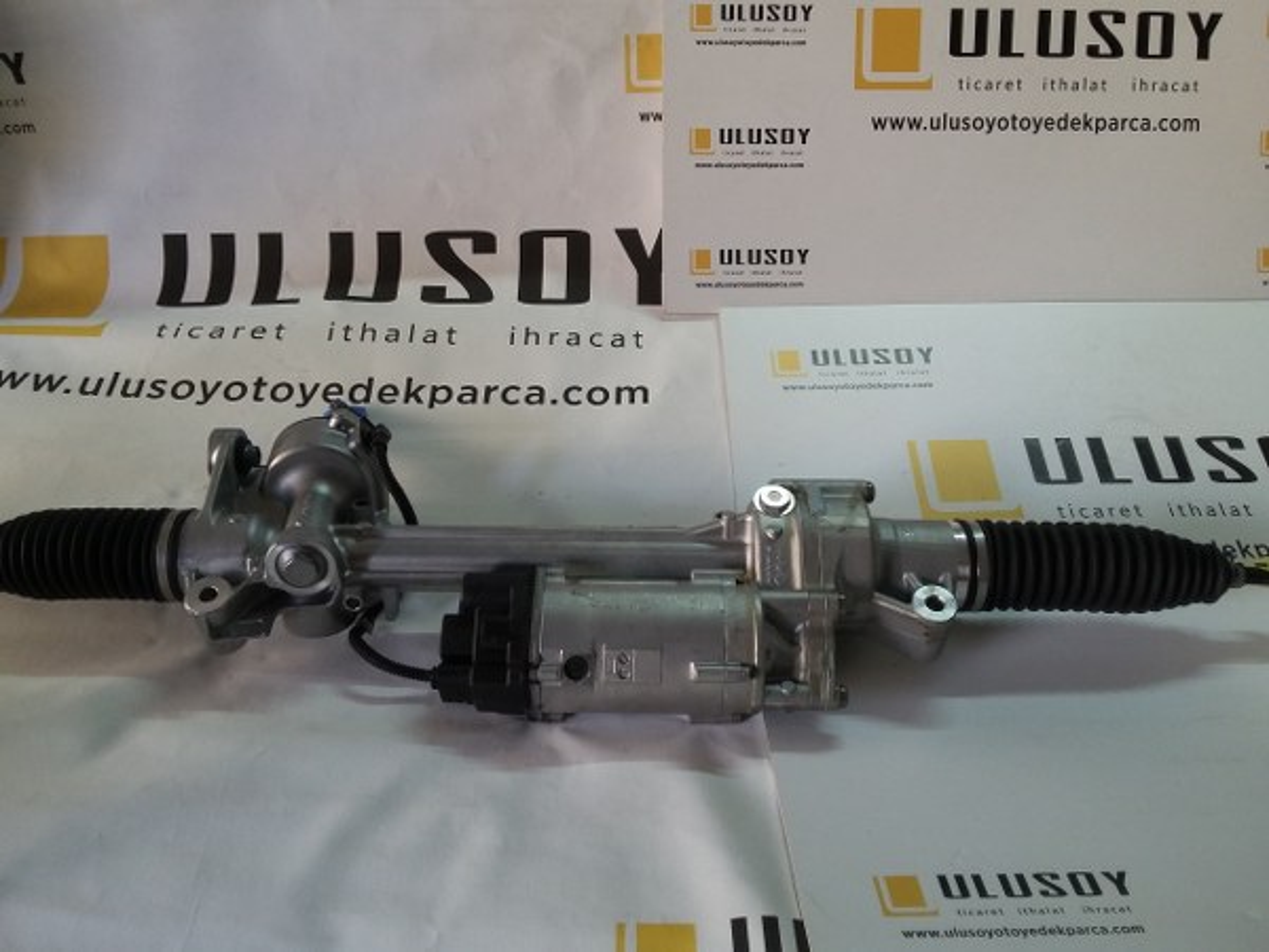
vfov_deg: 45.4
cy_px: 476
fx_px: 1136
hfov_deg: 58.4
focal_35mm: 31
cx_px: 634
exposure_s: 1/33
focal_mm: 3.3
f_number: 2.2
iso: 125
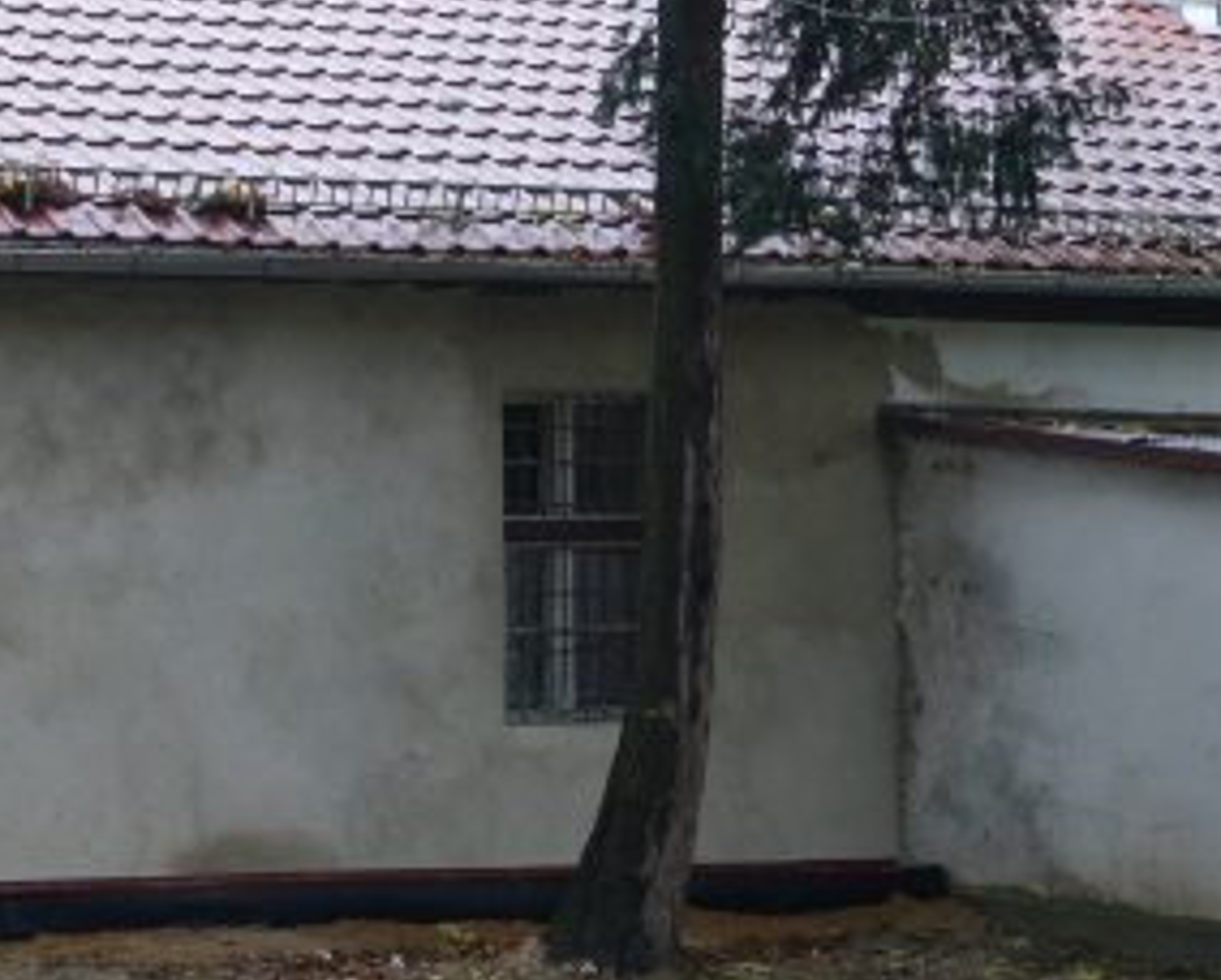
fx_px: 3221
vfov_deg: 17.3
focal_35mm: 89
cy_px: 570
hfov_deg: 21.0
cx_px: 142
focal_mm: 30
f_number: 4.5
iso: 1000
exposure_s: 1/160
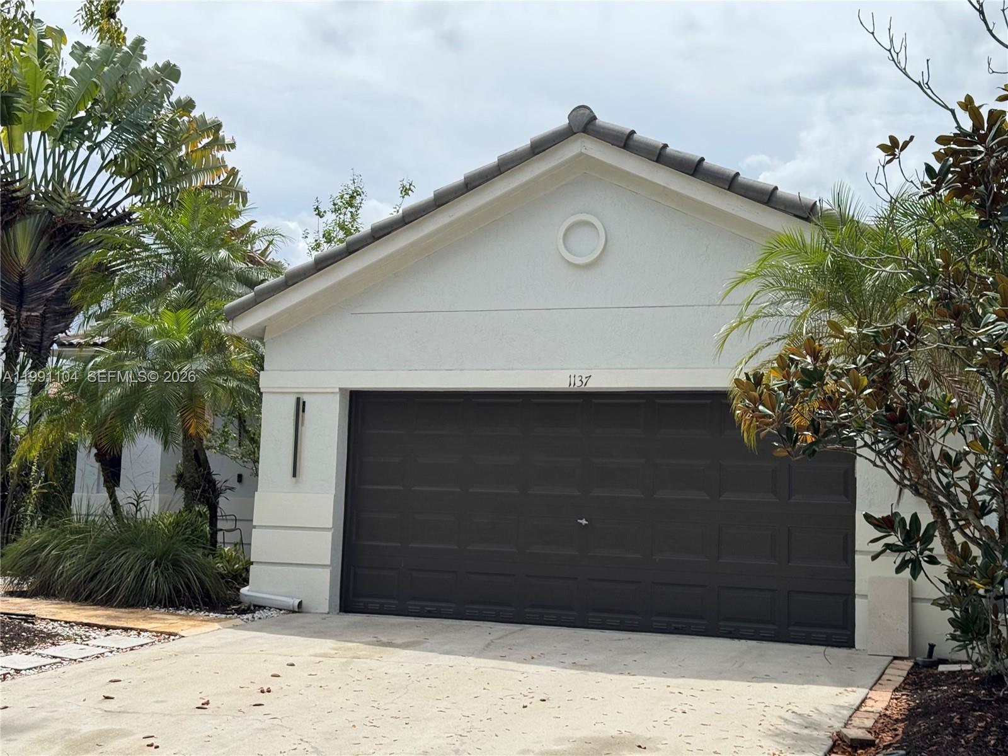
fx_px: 1398
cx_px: 504
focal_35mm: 48
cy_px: 378
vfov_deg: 30.3
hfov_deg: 39.7
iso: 64
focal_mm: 6.76
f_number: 1.78
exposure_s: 1/4310
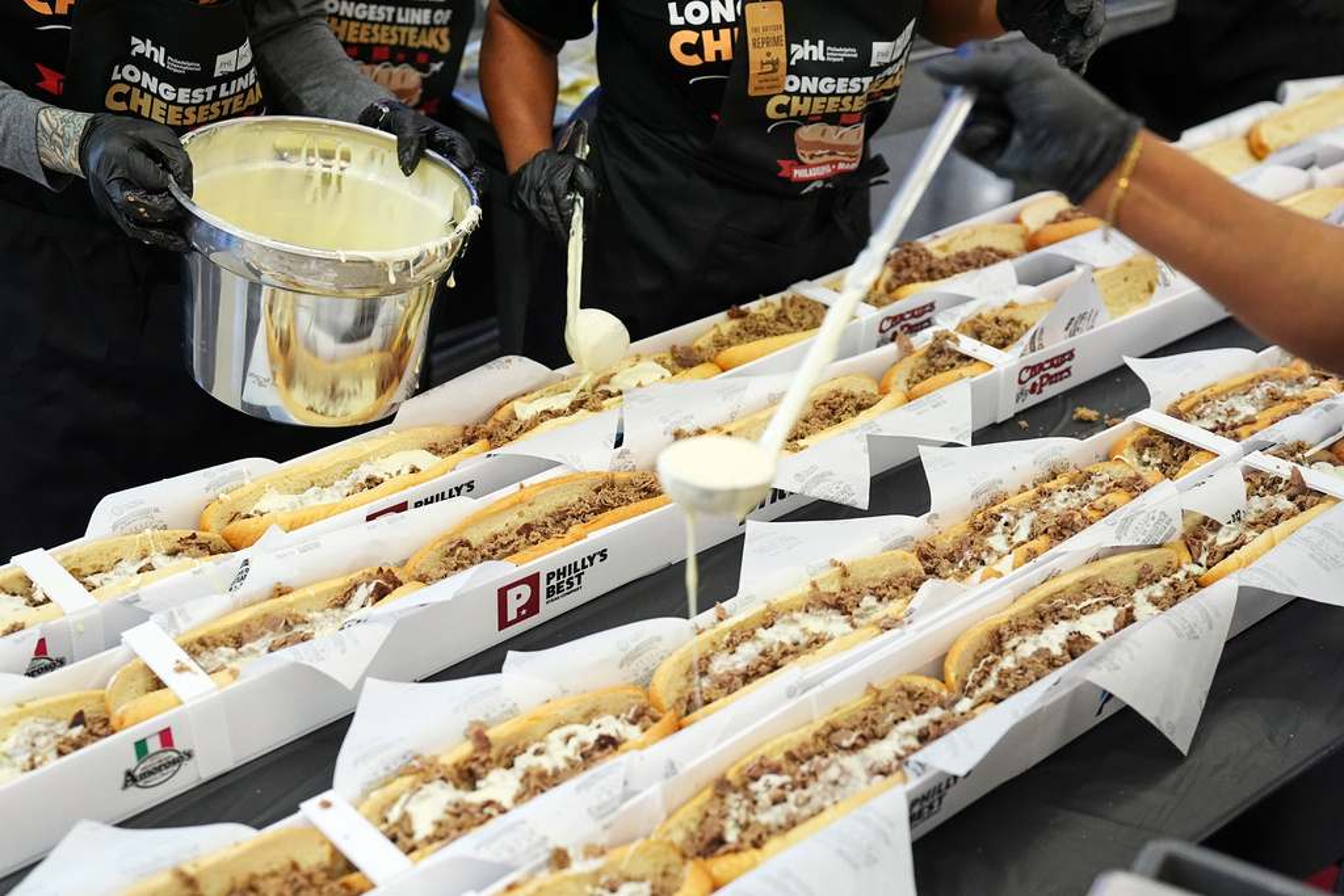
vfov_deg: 27.5
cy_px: 448
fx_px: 1829
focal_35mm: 49
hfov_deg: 40.3
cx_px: 672
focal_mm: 49
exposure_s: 1/320
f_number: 2.8
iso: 4000
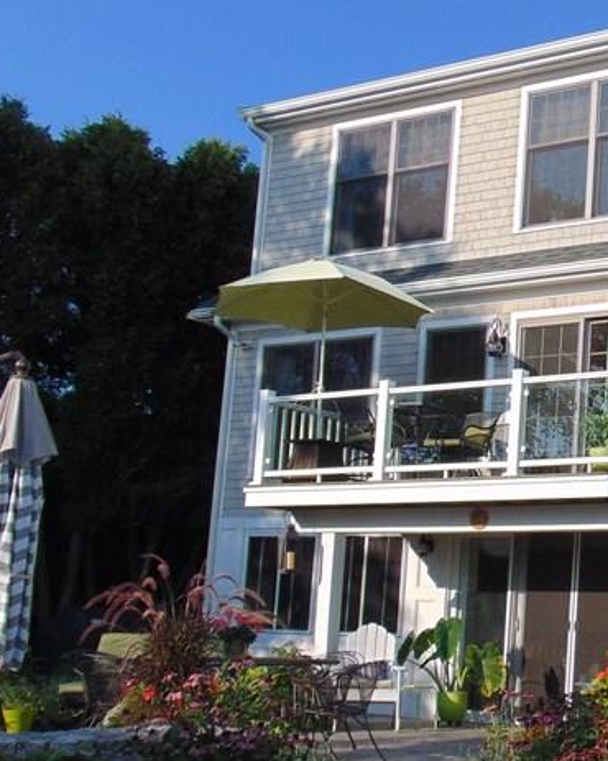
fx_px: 1215
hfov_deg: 25.1
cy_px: 467
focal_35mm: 54
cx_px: 743
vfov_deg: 34.6
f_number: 7.7
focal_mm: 4.5
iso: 80
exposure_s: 1/200
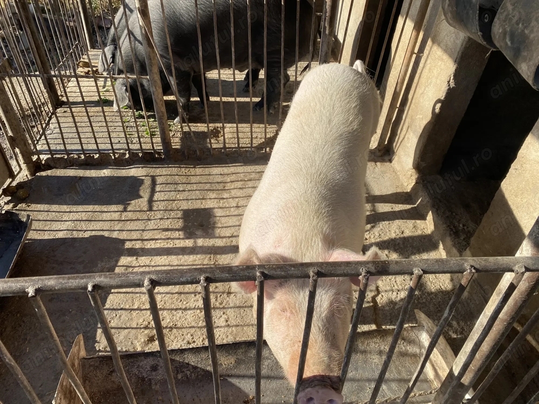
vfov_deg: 53.1
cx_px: 270
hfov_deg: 67.3
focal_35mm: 26
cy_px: 202
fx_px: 405
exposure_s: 1/1464
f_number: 1.8
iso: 32
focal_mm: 4.25
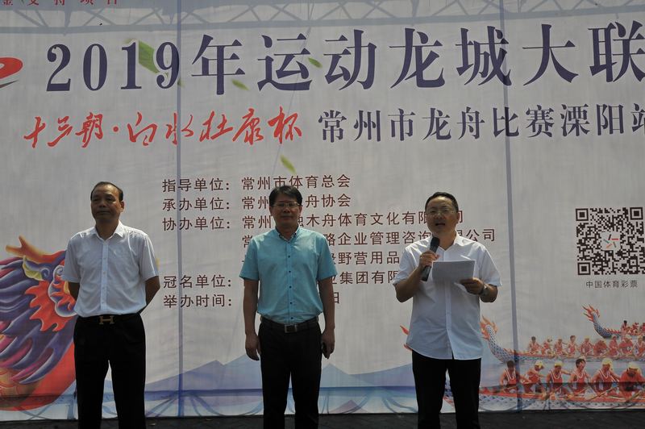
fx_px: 555
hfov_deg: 60.3
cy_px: 214
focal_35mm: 31
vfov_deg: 42.3
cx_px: 322
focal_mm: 31
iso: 200
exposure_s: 1/400
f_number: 10
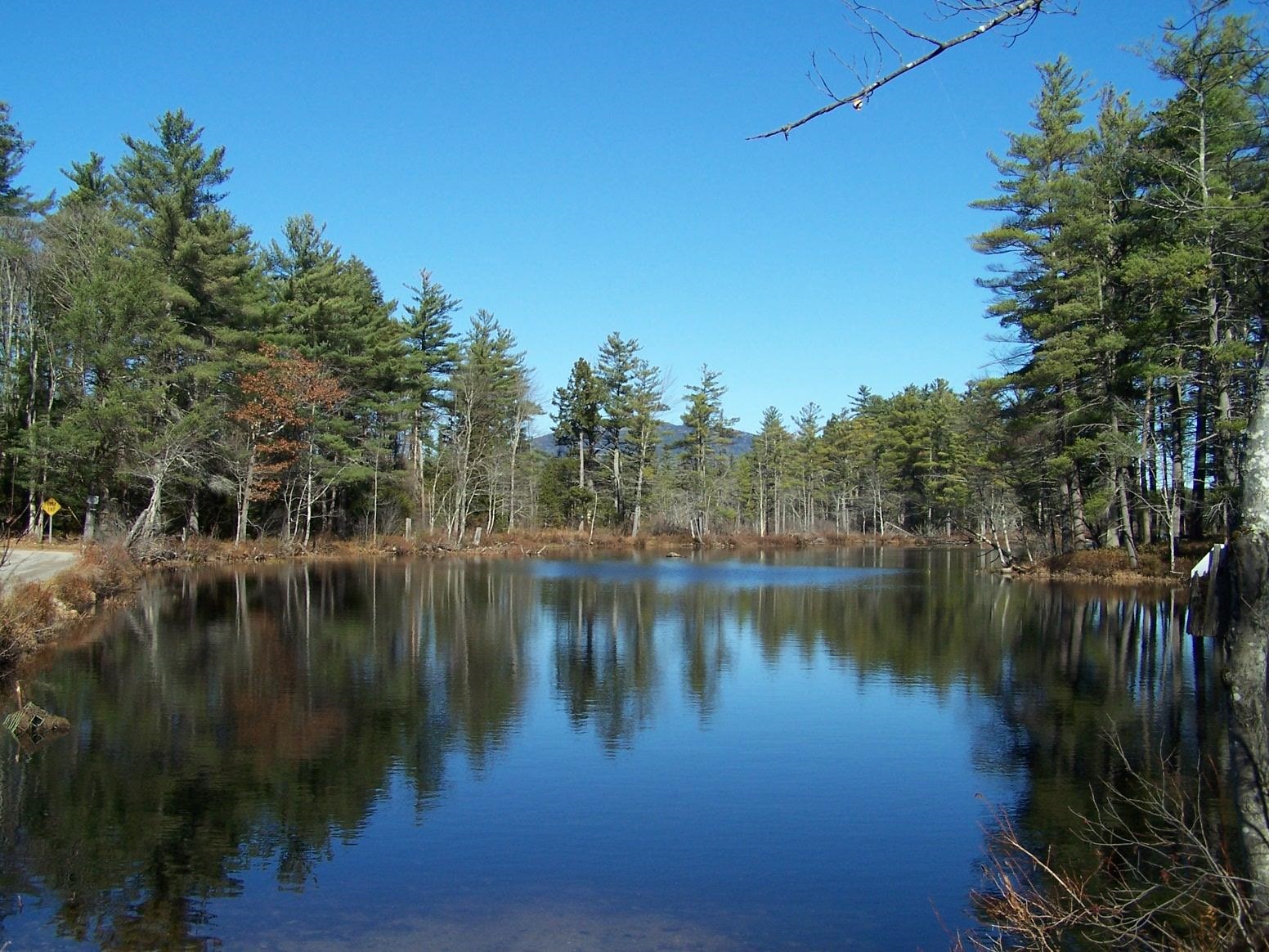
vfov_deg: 37.7
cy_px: 476
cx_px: 634
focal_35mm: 38
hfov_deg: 49.0
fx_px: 1393
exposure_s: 1/750
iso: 80
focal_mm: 6.3
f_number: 4
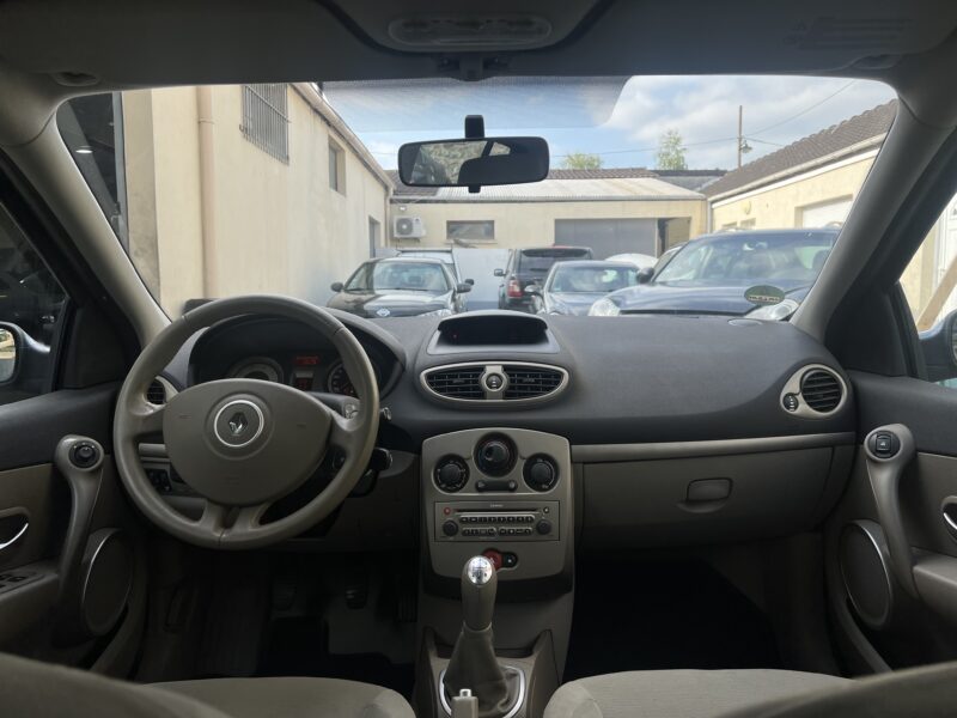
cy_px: 359
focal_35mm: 26
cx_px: 478
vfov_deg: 53.1
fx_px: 719
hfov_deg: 67.3
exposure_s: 1/1089
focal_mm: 5.7
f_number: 1.5
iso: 50
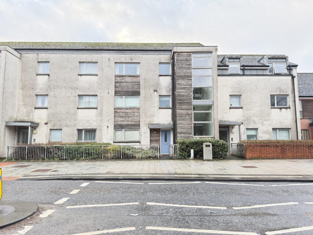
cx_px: 156
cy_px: 118
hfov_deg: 71.6
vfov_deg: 56.8
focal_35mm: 24
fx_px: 217
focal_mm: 6.76
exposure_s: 1/134
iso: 200
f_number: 1.78
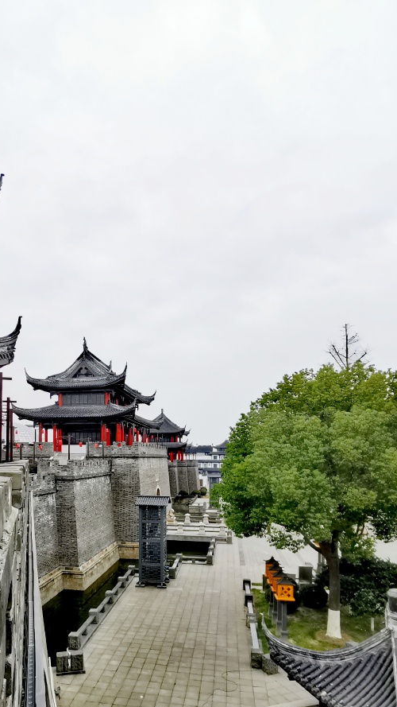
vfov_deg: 72.3
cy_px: 458
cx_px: 132
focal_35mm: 25
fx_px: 468
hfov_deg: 45.3
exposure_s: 1/170
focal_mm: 2.23
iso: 50
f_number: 2.2
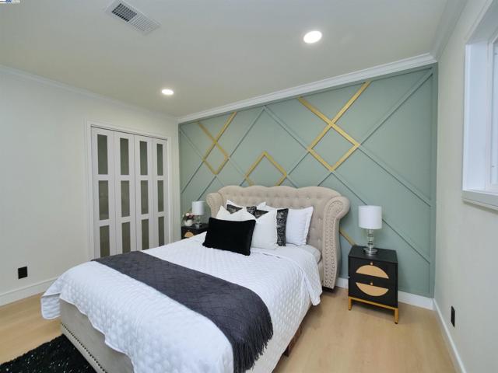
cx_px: 249
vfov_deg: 85.7
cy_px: 186
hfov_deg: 102.1
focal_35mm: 14
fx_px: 201
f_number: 4.5
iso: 800
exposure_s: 1/160
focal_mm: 7
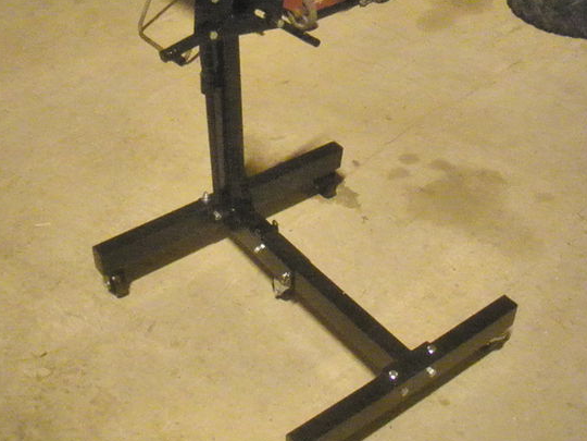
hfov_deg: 42.0
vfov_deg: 32.2
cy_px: 203
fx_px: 763
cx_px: 250
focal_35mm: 45
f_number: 3.5
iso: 3200
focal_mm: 6.7
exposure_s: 1/10
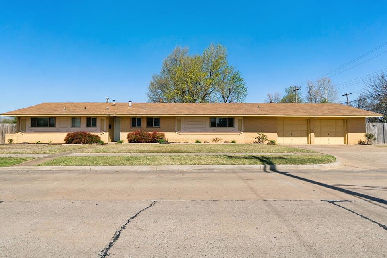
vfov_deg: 60.6
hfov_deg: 82.5
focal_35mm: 21
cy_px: 123
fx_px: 221
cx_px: 191
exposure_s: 1/640
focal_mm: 13
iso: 100
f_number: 9
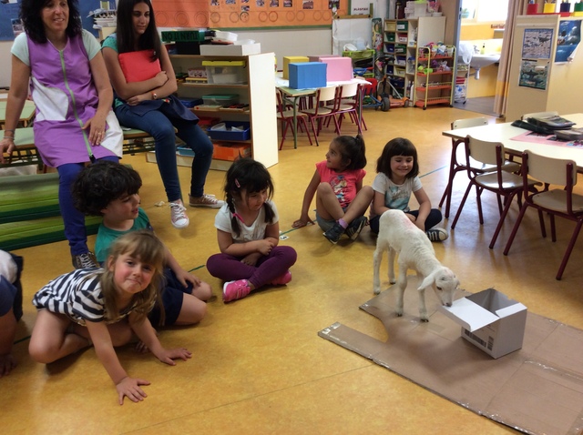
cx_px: 292
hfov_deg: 56.9
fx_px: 538
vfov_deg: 44.1
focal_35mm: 32
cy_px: 218
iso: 50
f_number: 2.4
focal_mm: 3.3
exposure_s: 1/25
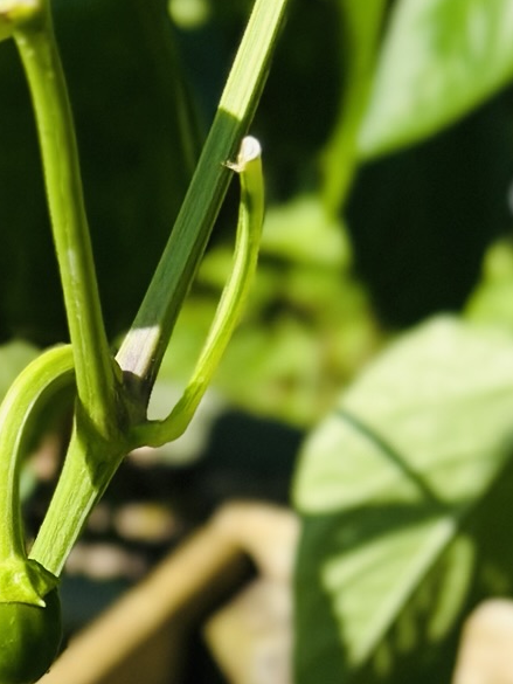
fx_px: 3239
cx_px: -33
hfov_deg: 9.0
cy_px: 1144
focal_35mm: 164
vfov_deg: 11.4
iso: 100
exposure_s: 1/4016
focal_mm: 6.86
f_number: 1.78
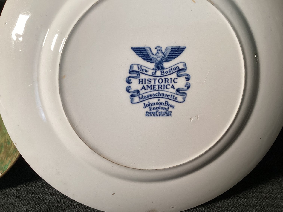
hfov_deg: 58.3
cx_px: 142
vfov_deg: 45.4
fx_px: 253
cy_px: 106
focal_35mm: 31
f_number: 2.4
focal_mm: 3.3
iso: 125
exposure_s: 1/60
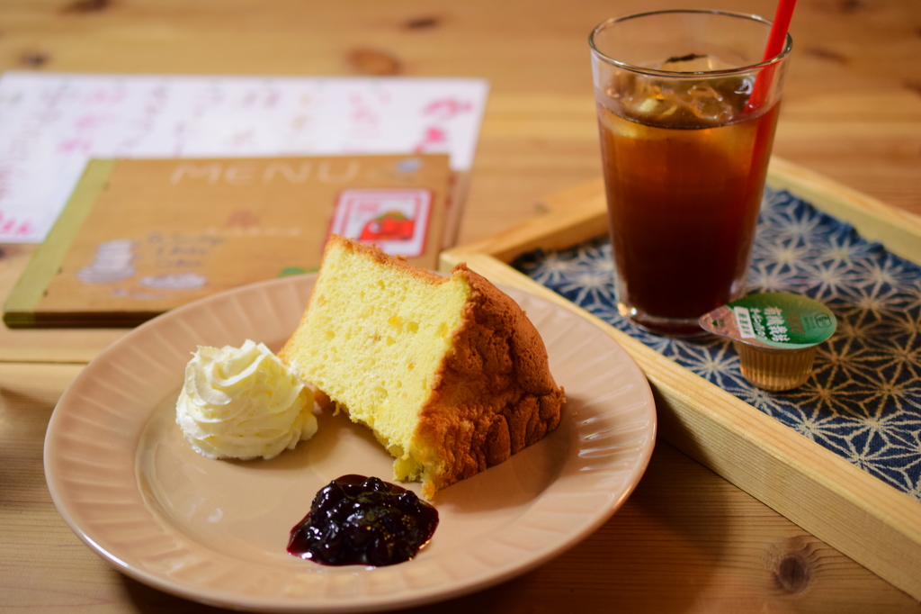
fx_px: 1534
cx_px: 460
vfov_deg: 22.6
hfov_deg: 33.4
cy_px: 307
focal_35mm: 60
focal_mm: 40
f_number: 2.8
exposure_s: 1/50
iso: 400
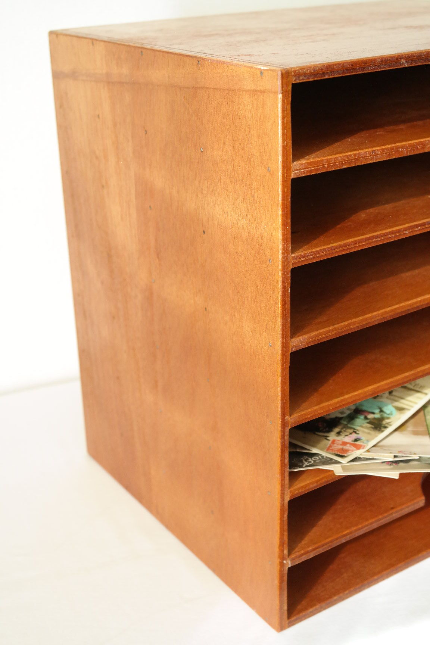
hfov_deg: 25.5
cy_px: 322
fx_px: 950
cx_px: 215
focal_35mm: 53
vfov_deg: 37.5
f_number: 5.6
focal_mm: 35
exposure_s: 1/30
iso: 1600
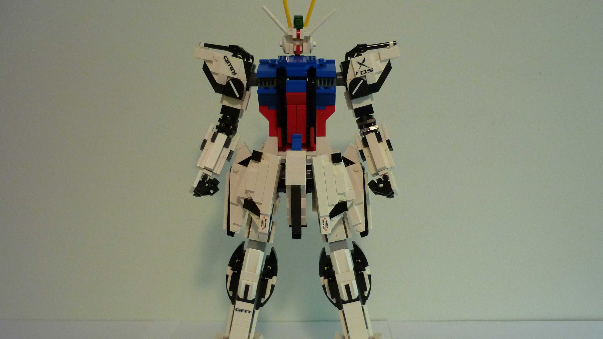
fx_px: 576
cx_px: 302
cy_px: 189
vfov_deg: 32.8
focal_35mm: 36
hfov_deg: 55.3
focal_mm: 5.5
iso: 400
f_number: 2.8
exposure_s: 1/13
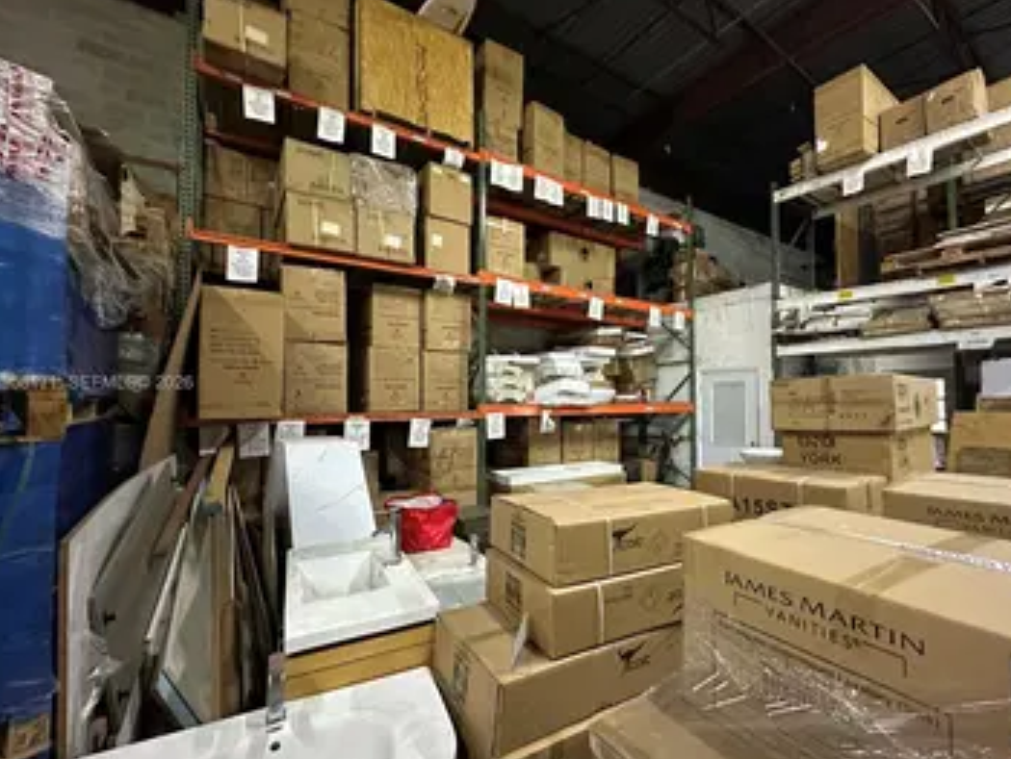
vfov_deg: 78.2
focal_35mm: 16
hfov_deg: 94.3
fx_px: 468
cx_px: 546
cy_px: 384
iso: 1000
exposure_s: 1/60
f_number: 2.2
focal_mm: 2.22
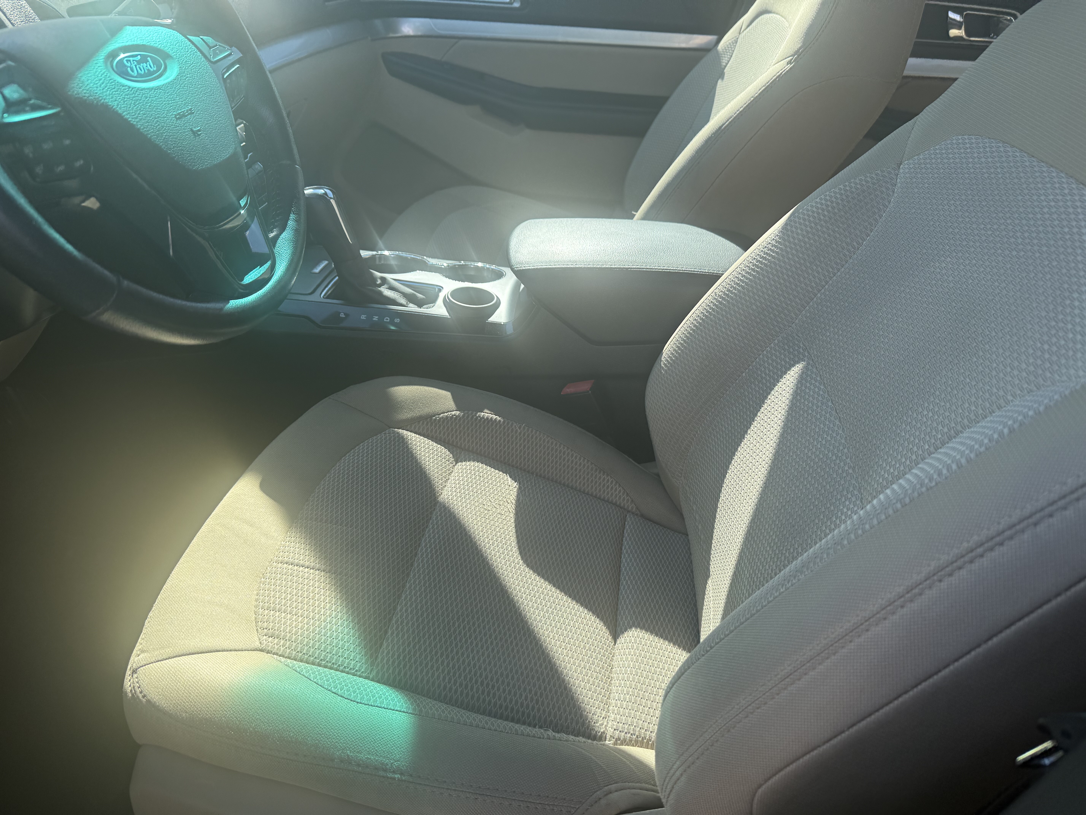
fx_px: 753
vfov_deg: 56.8
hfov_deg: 71.6
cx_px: 543
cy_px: 408
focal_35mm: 24
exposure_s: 1/461
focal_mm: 6.76
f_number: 1.78
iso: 80
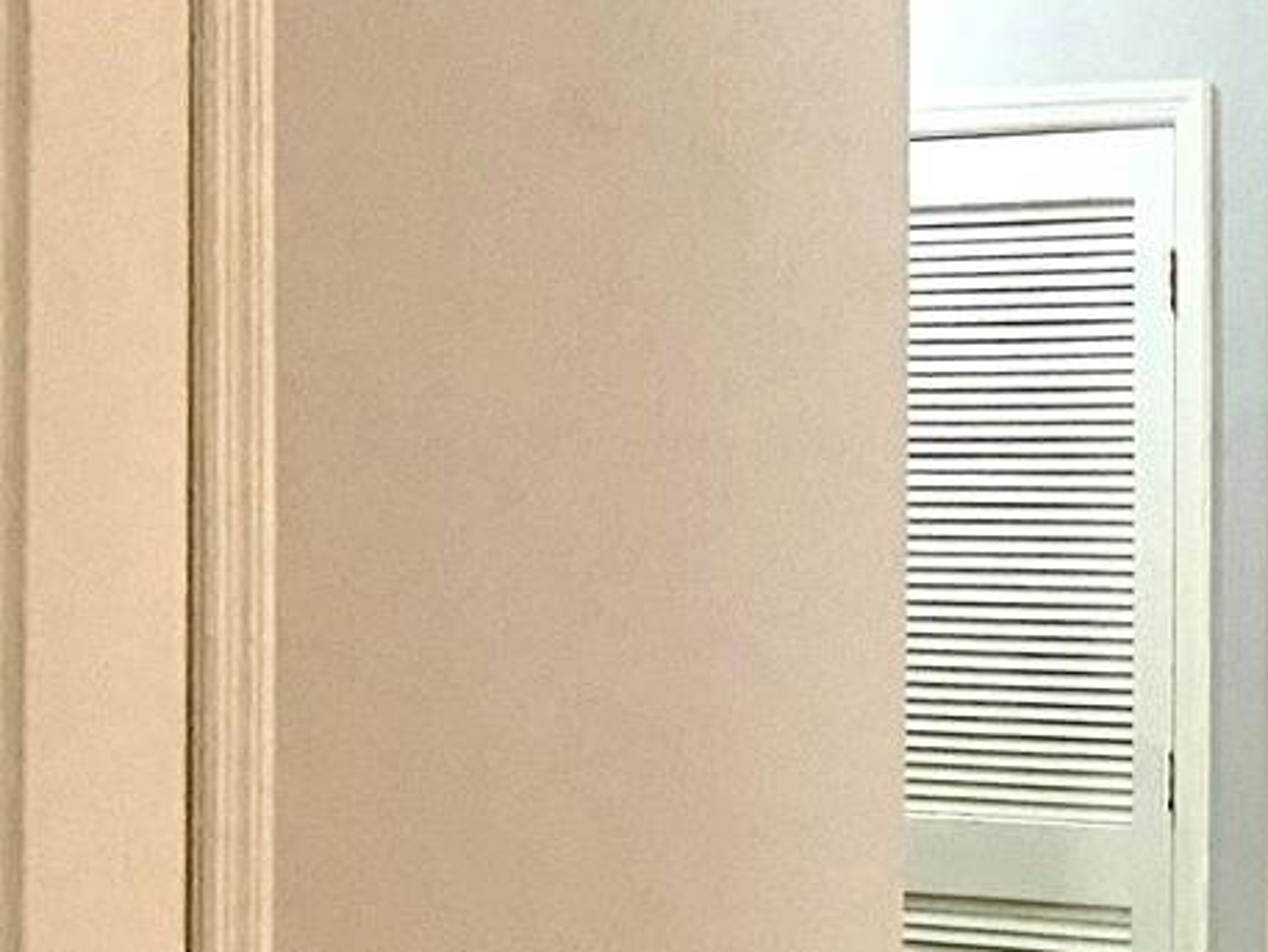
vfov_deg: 16.1
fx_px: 3334
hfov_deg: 18.4
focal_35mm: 91
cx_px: 2042
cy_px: 749
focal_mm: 4.25
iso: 320
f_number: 1.8
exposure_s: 1/60
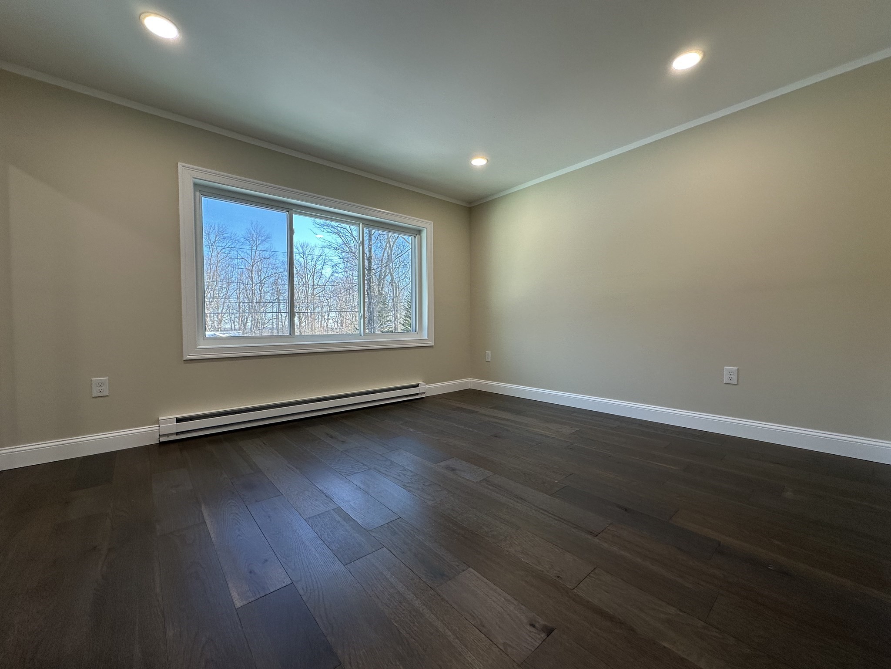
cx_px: 446
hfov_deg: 102.1
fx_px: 360
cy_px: 334
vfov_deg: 85.7
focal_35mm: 14
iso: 80
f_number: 2.2
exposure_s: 1/120
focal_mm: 2.22
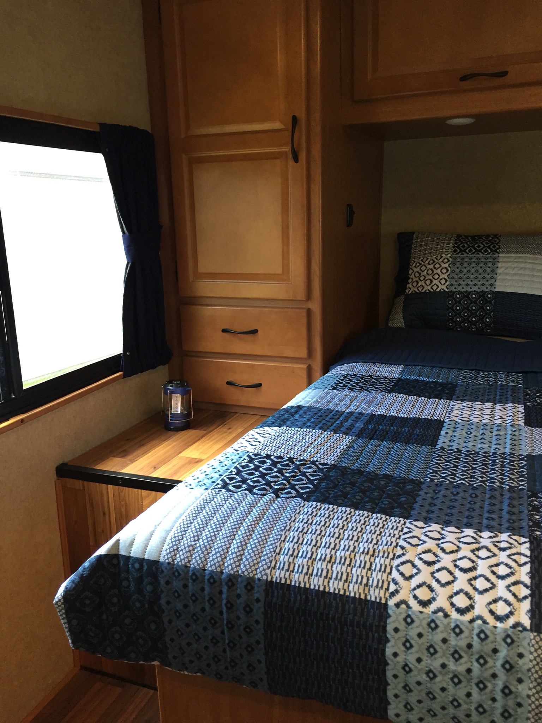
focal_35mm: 29
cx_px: 271
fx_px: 605
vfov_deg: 61.7
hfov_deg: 48.2
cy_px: 362
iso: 50
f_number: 2.2
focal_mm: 4.15
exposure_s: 1/30
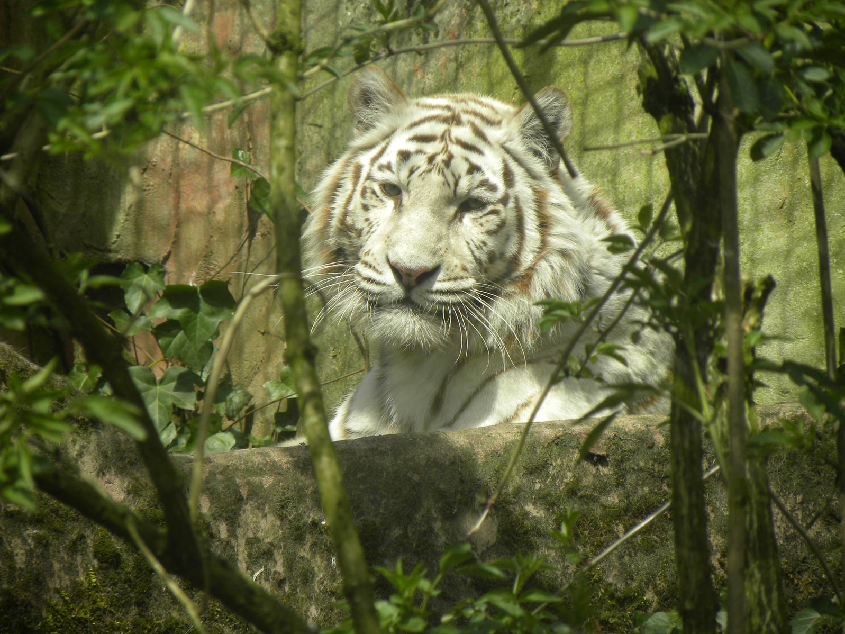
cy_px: 317
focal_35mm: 482
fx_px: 11767
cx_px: 423
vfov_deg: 3.1
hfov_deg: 4.1
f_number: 5
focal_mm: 85.6
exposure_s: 1/170
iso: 69
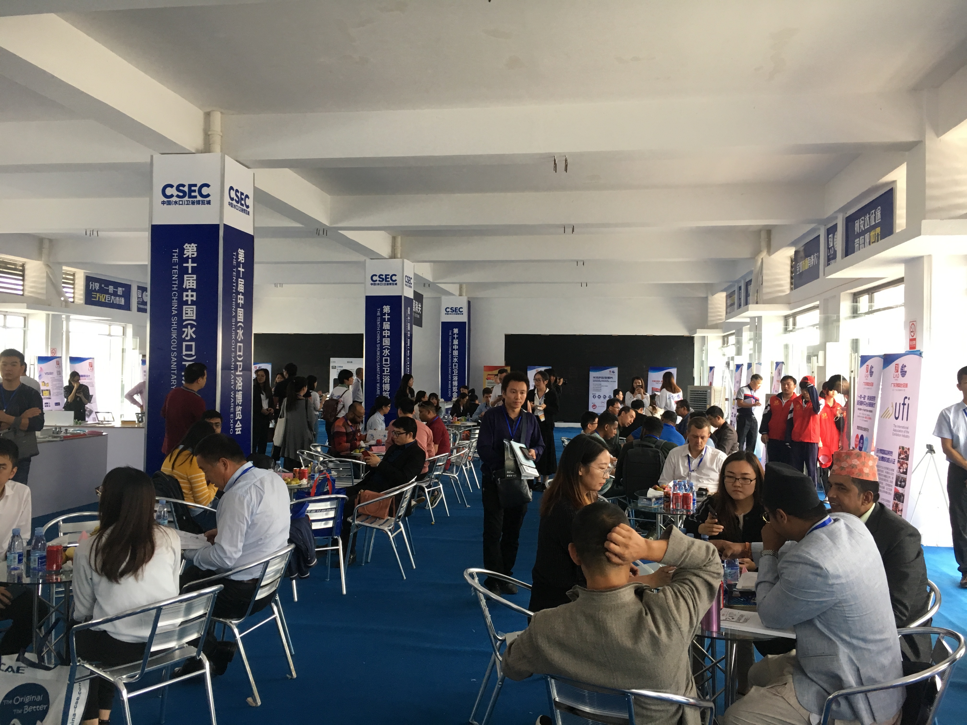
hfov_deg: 61.7
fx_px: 810
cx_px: 484
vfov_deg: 48.2
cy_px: 362
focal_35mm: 29
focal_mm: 4.15
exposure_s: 1/33
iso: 64
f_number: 2.2
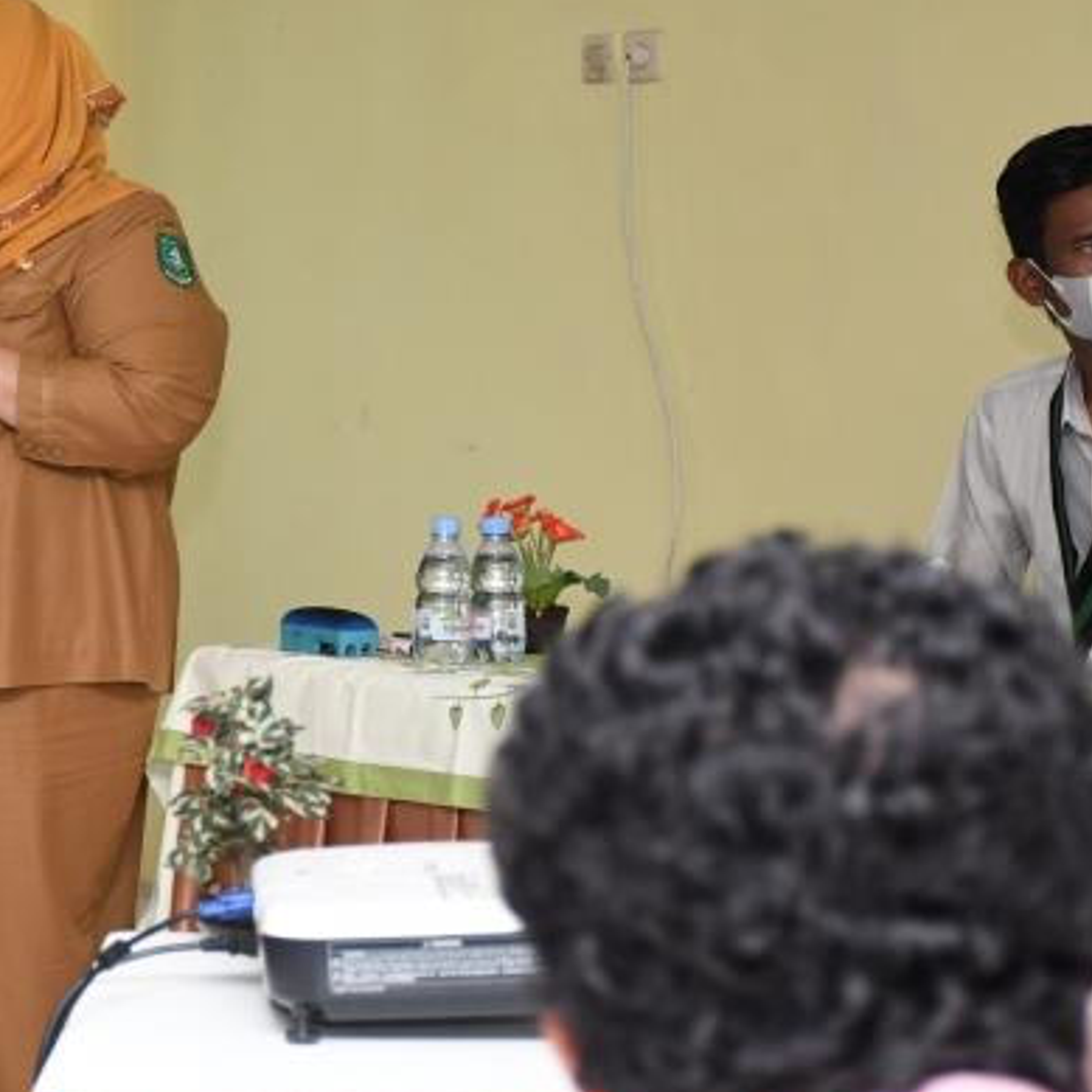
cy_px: 476
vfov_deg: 11.6
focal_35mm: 150
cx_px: -115
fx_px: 5354
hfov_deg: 11.5
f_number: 5.6
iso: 1250
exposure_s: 1/200
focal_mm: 45
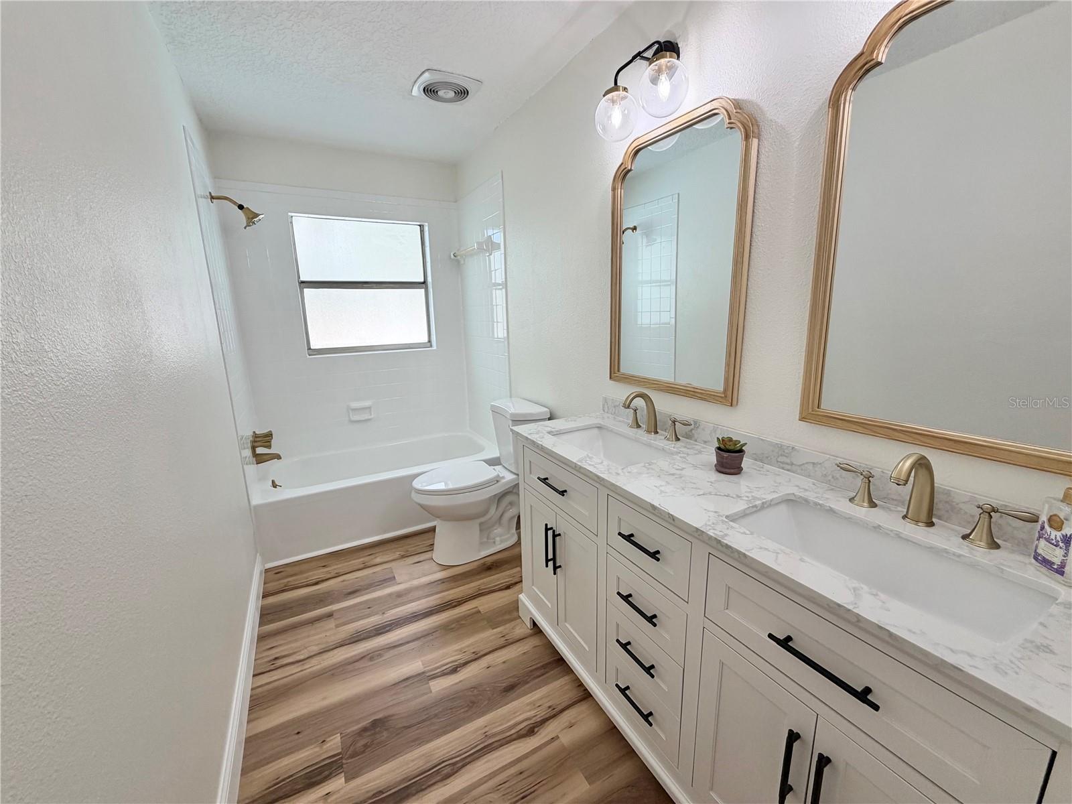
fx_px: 434
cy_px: 402
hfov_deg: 102.1
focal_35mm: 14
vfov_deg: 85.7
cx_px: 536
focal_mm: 2.22
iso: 125
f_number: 2.2
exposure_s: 1/121
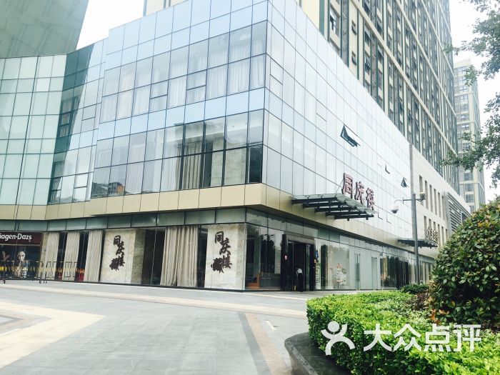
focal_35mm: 29
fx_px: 419
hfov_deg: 61.7
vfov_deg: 48.2
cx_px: 250
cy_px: 188
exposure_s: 1/1068
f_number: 2.2
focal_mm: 4.15
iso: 25
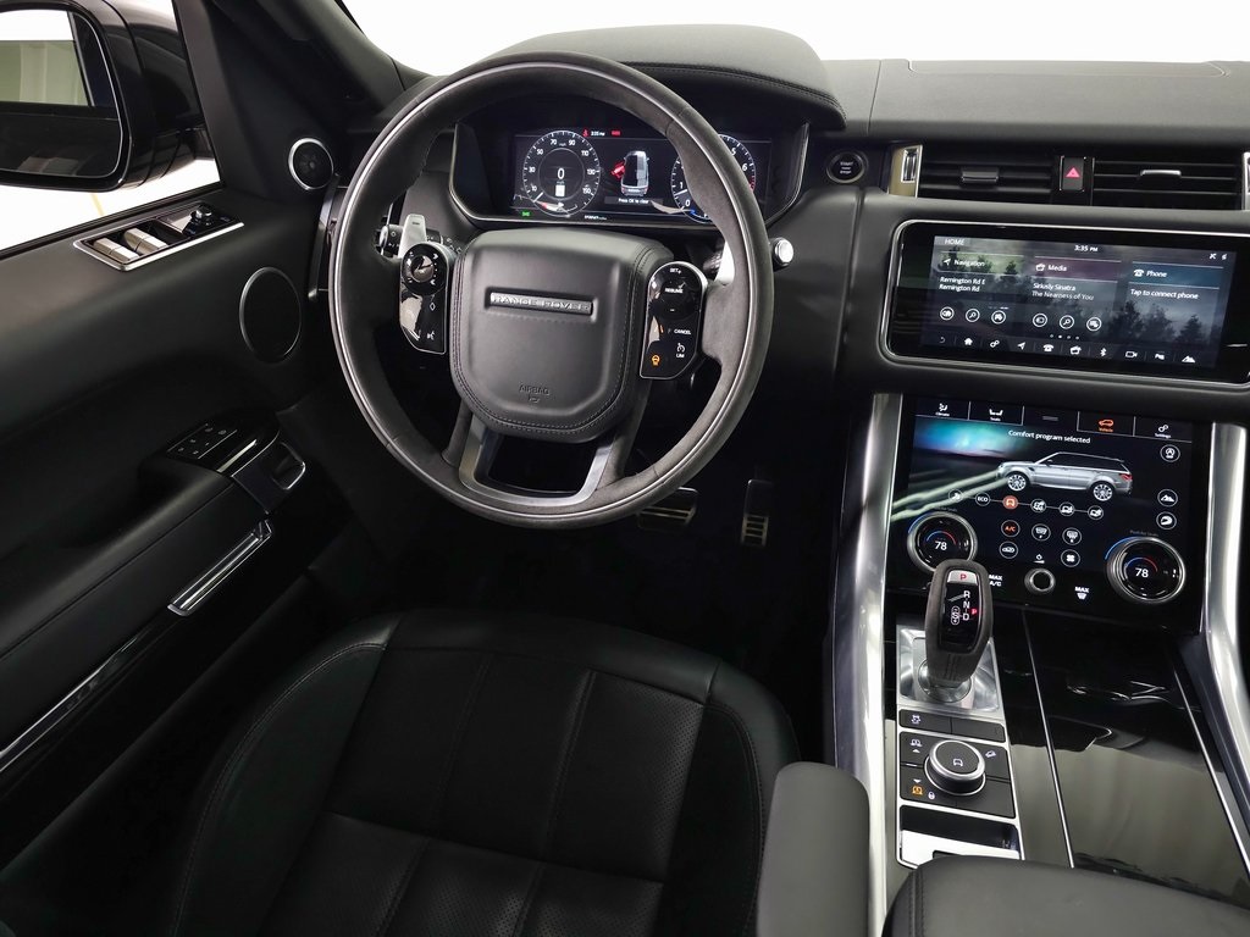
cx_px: 625
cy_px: 468
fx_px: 831
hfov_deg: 73.9
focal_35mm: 23
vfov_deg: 58.9
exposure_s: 1/60
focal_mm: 6.3
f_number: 1.7
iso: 200
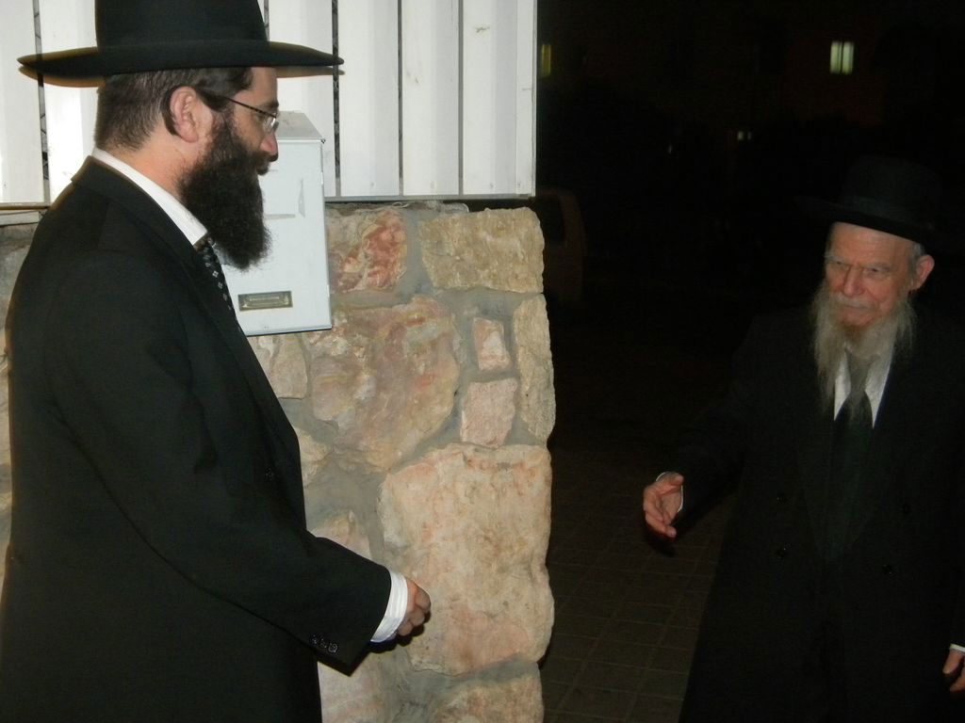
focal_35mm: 41
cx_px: 482
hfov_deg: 45.8
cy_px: 362
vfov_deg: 35.1
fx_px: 1143
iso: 400
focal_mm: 7.3
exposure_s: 1/30
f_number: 3.8
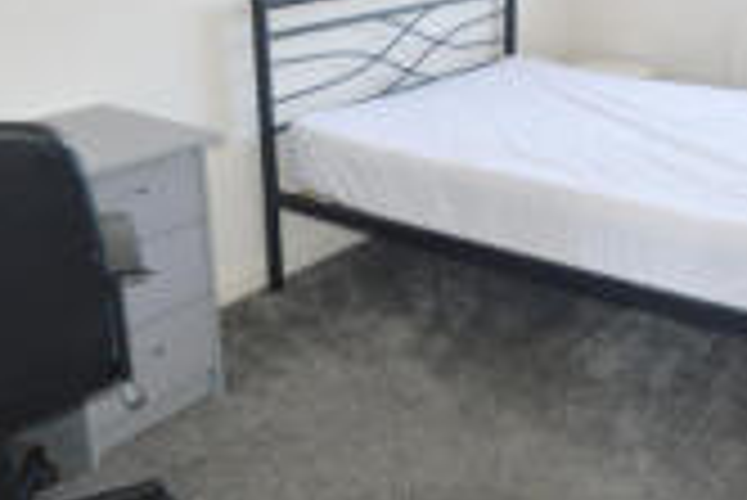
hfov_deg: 44.4
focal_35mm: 43
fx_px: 893
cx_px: 522
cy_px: 115
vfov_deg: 30.6
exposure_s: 1/60
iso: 500
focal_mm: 10
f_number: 3.5
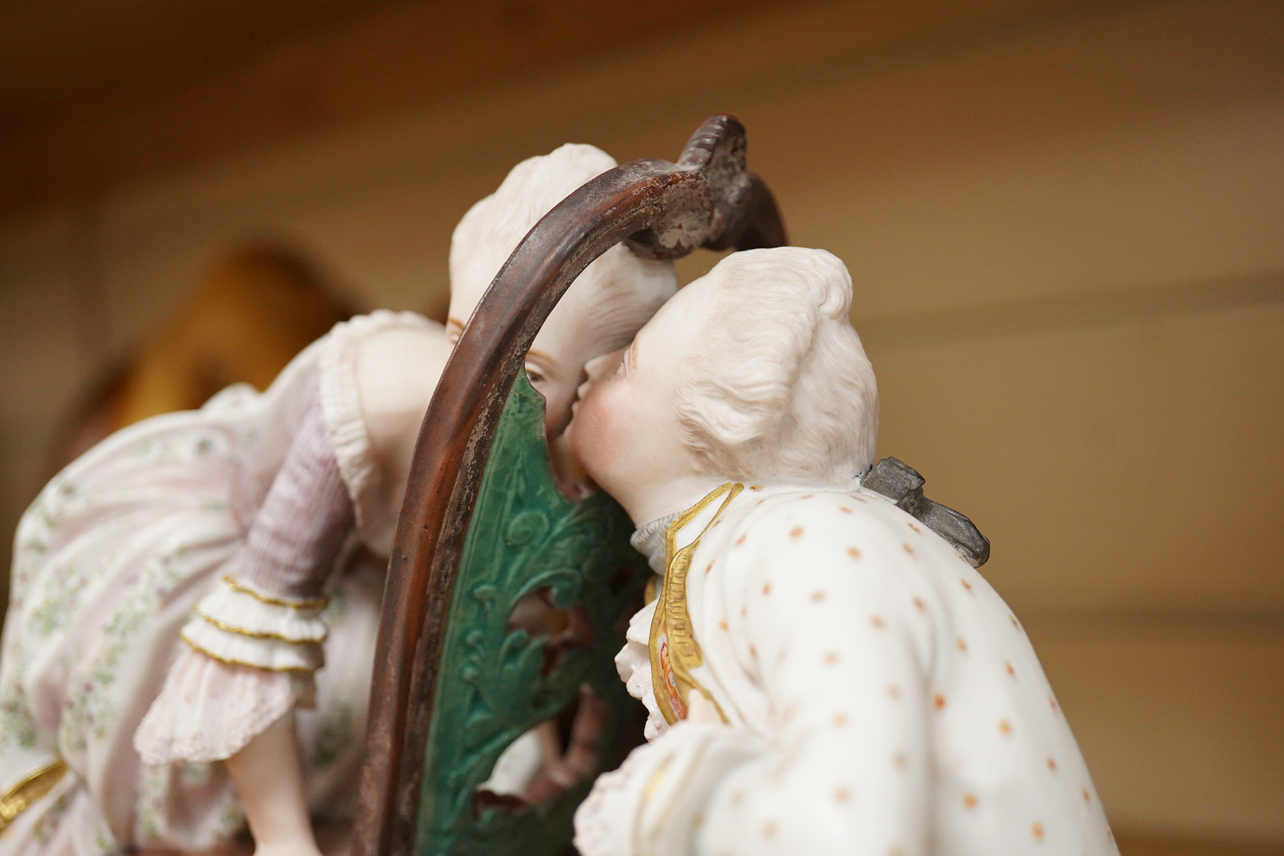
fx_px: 1605
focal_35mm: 45
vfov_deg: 29.9
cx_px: 642
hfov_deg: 43.6
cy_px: 428
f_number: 4
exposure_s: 1/320
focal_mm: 30
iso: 2500
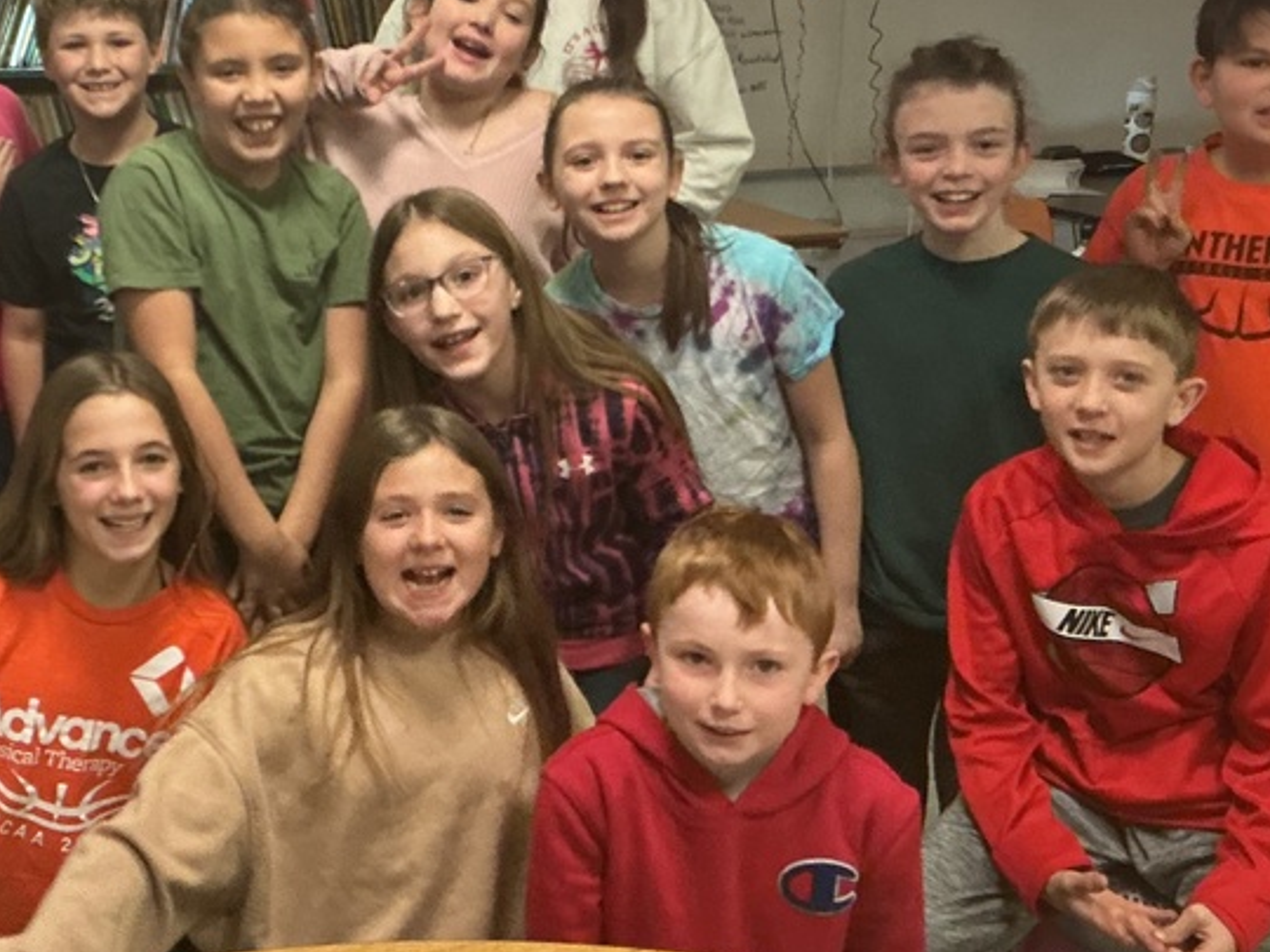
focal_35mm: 55
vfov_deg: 26.5
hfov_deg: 34.1
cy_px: 362
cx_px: 299
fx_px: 2018
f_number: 1.8
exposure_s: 1/60
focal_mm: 3
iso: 250
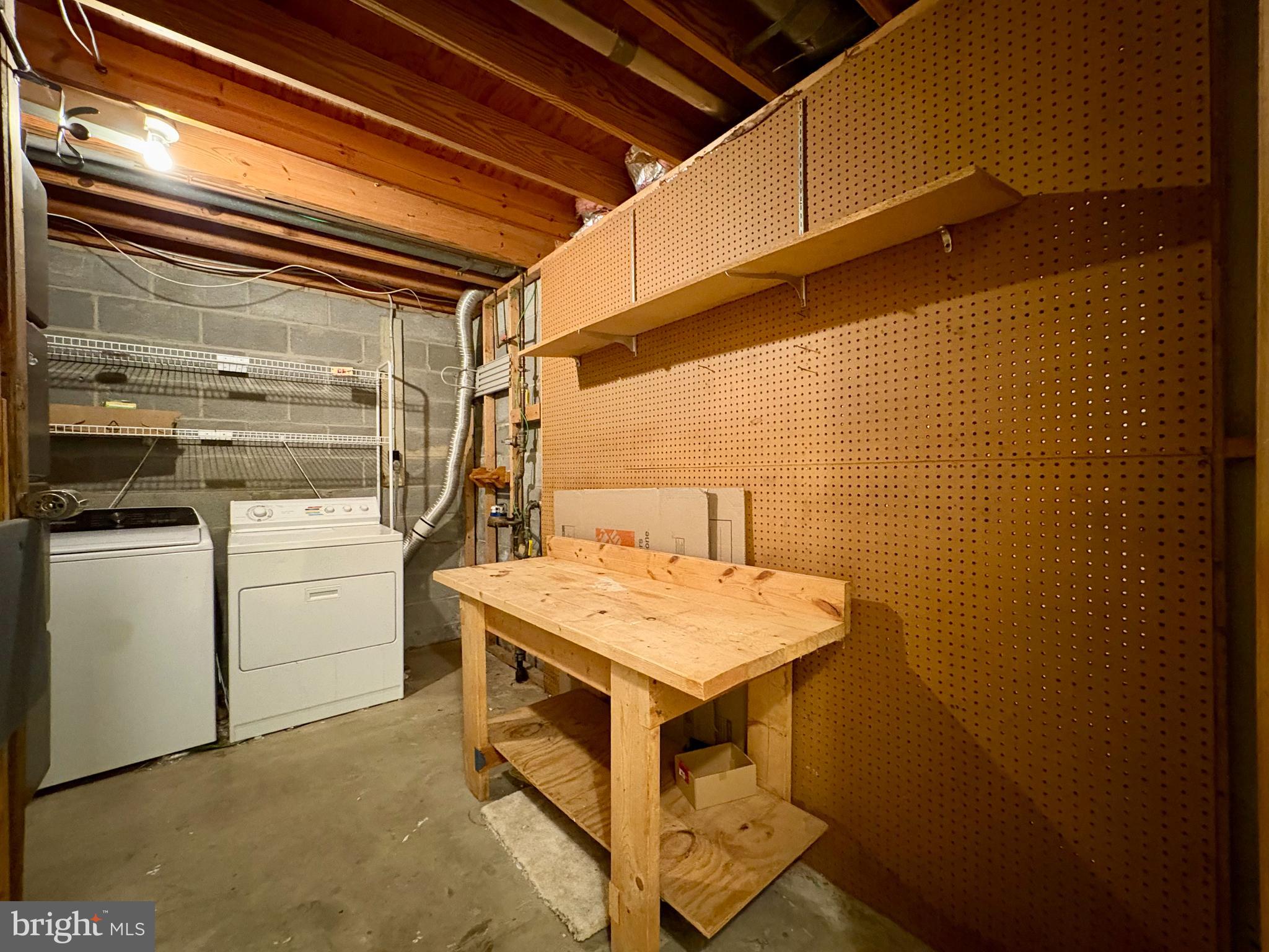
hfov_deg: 102.1
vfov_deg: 85.7
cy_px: 476
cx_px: 634
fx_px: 513
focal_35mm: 14
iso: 1000
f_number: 2.2
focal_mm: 2.22
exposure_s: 1/30
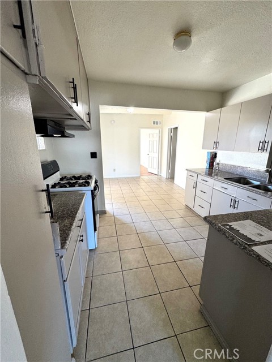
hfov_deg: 85.7
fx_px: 147
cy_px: 181
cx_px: 136
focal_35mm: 14
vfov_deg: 102.1
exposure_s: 1/120
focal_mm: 2.22
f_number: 2.2
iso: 160
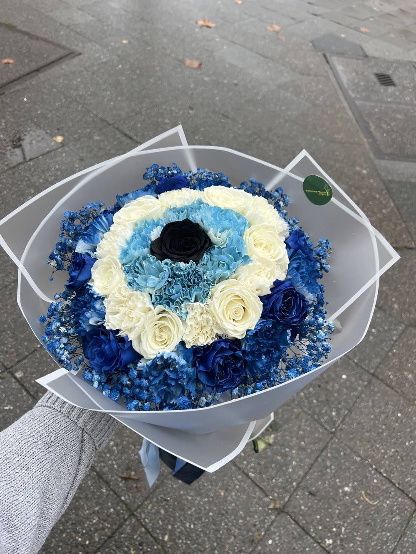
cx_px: 208
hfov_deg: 53.1
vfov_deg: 67.3
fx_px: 417
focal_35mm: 26
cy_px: 277
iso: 40
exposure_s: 1/212
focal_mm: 5.7
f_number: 1.5
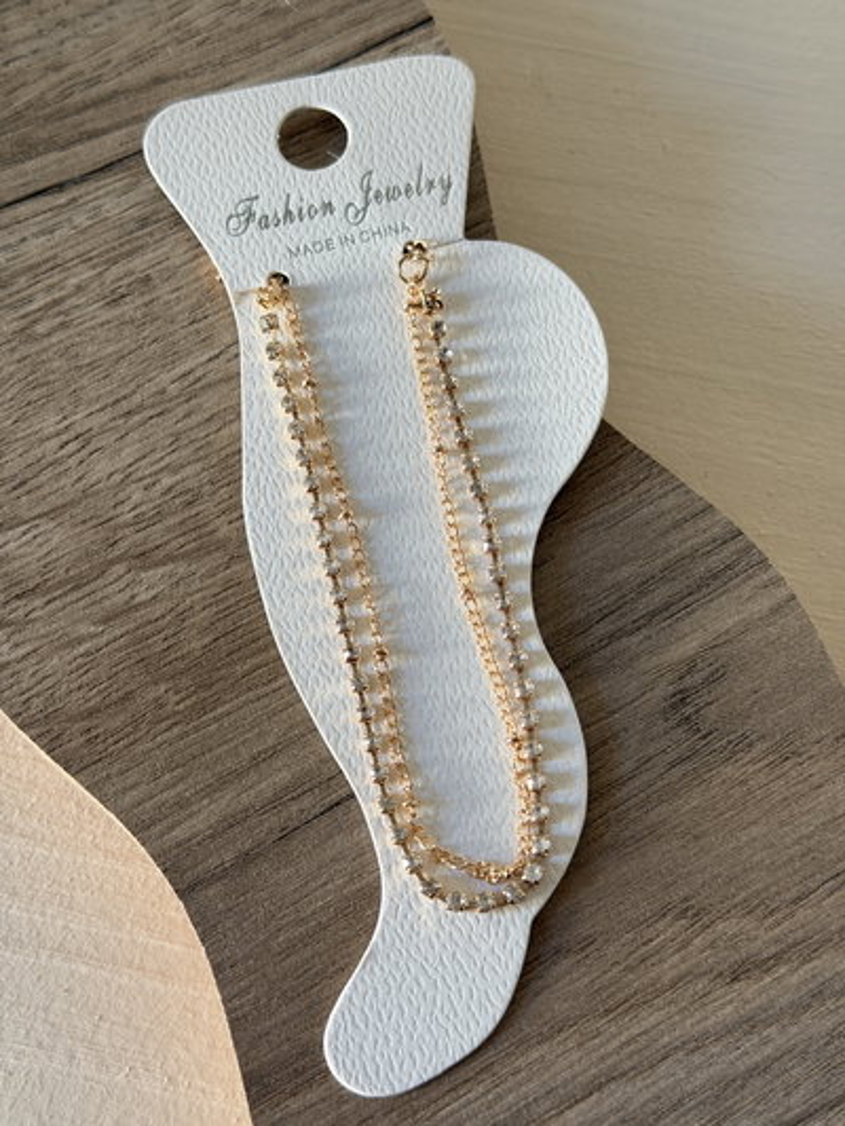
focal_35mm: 48
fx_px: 1562
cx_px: 422
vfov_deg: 39.6
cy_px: 563
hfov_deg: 30.3
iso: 100
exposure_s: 1/60
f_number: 1.78
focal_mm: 6.76
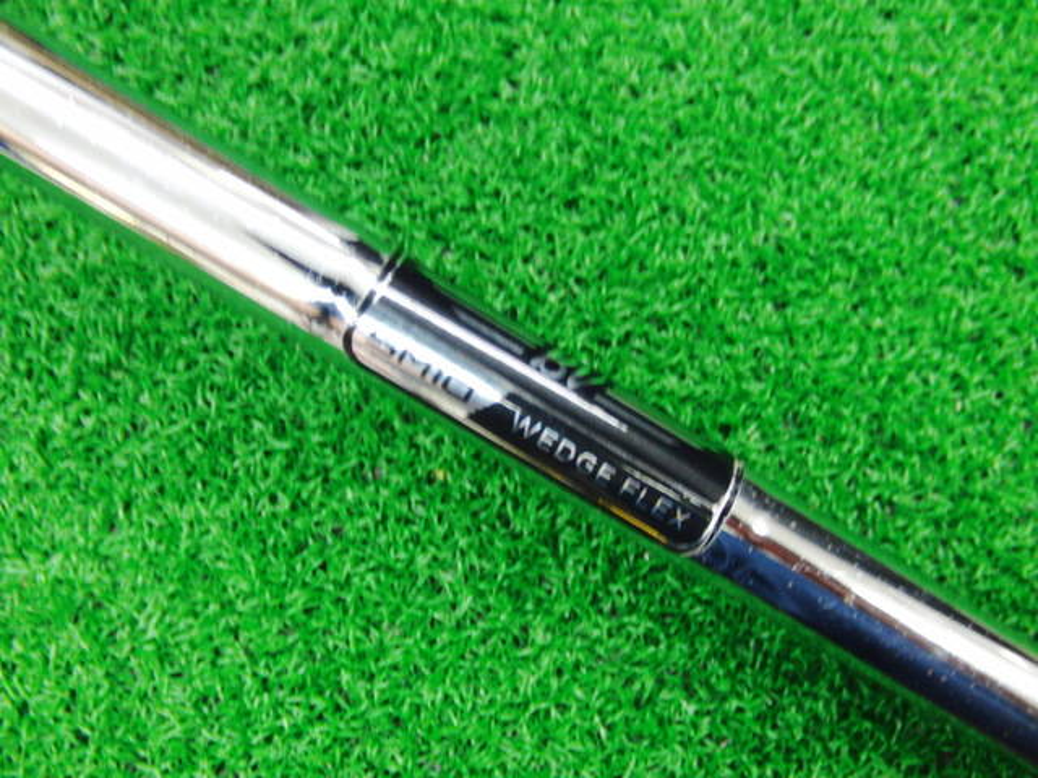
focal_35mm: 37
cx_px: 519
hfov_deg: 50.1
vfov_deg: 38.7
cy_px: 389
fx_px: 1109
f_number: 3.6
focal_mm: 6.42
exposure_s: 1/20
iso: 400
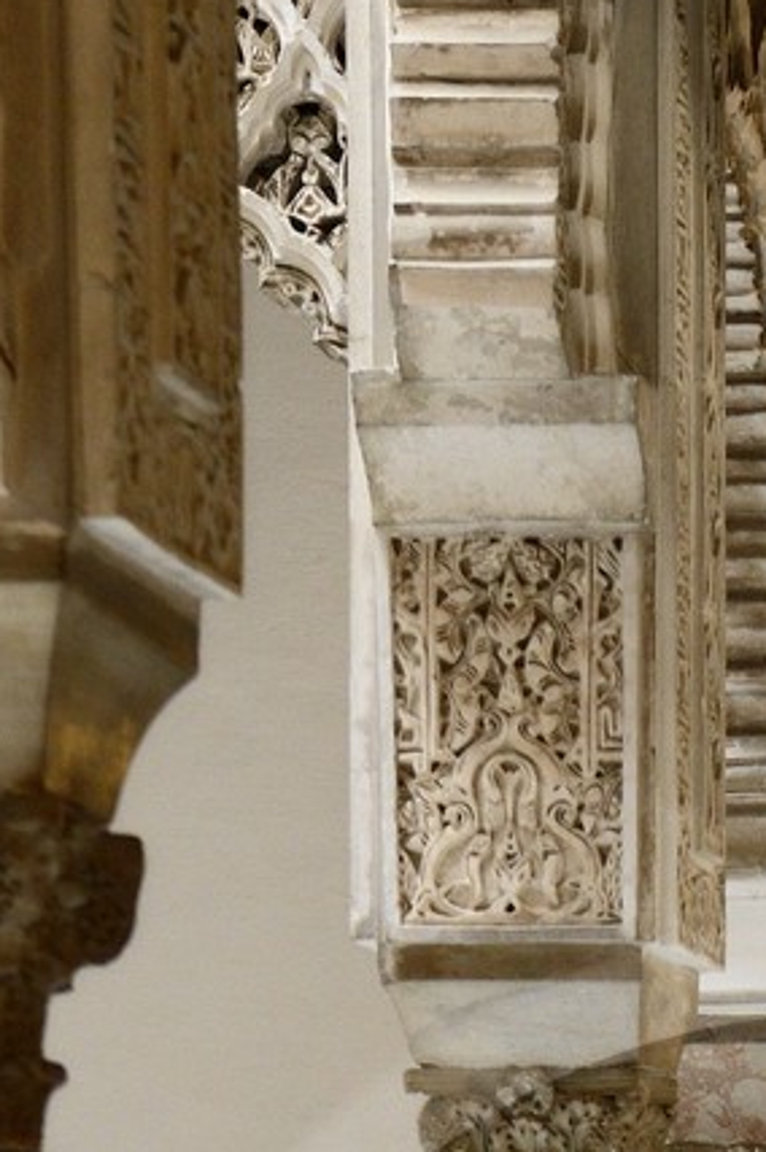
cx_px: 871
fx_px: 6585
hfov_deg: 6.6
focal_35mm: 206
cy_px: 1759
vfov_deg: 9.7
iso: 1600
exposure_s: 1/30
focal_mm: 55
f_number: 5
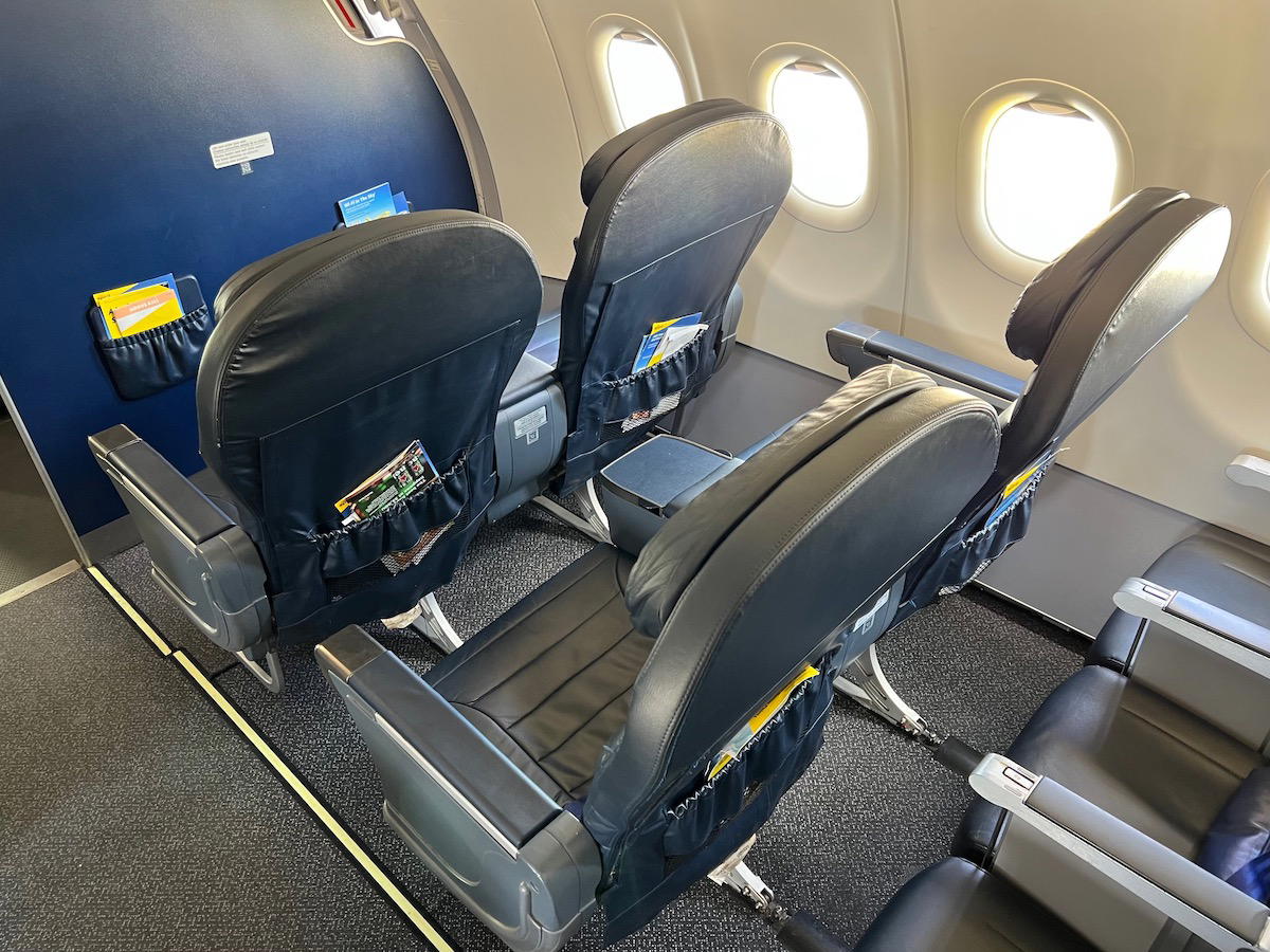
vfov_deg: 53.1
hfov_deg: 67.3
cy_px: 476
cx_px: 635
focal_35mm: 26
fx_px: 954
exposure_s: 1/52
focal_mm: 5.7
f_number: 1.5
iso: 200
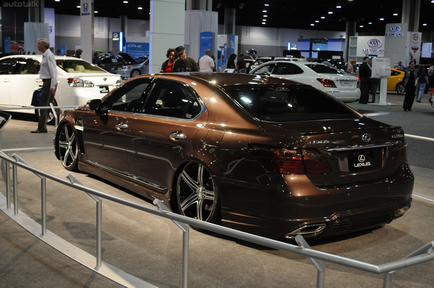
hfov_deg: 41.2
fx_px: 578
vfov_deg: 28.0
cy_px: 144
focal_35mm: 48
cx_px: 217
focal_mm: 32
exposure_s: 1/80
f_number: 4.8
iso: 800
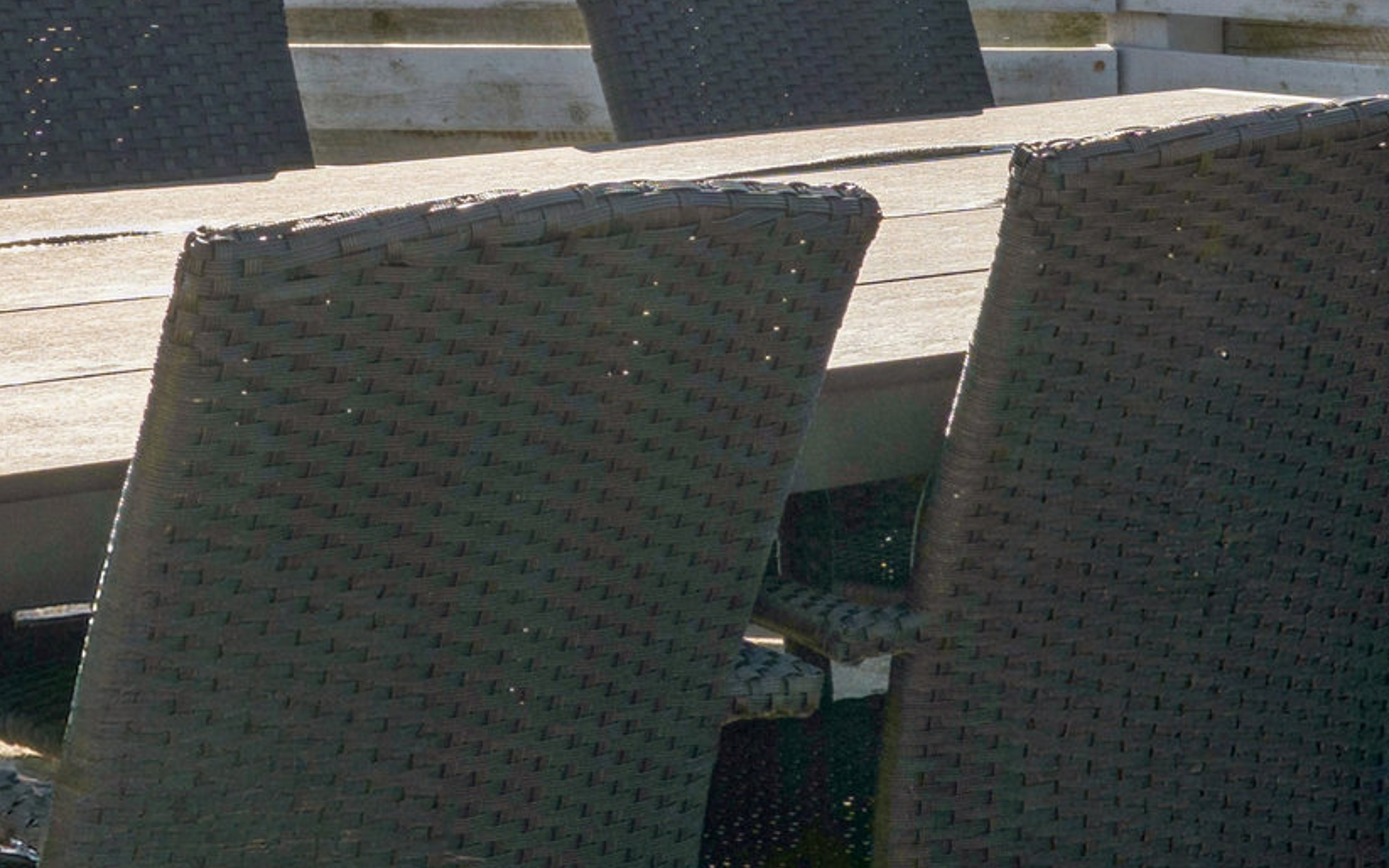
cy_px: -10
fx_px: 4920
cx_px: 192
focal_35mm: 130
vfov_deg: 10.0
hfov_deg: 15.9
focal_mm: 35
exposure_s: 1/200
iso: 100
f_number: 10
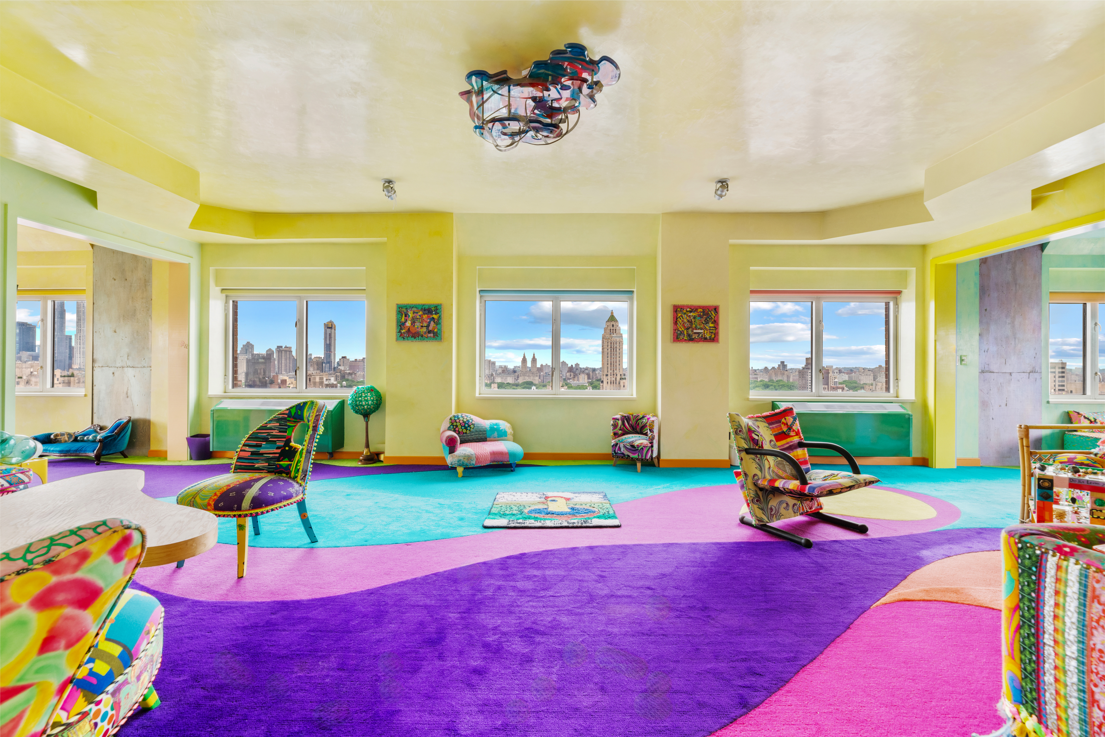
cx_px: 552
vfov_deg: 81.2
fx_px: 430
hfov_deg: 104.3
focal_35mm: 14
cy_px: 368
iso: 320
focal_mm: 14
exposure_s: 1
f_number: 11
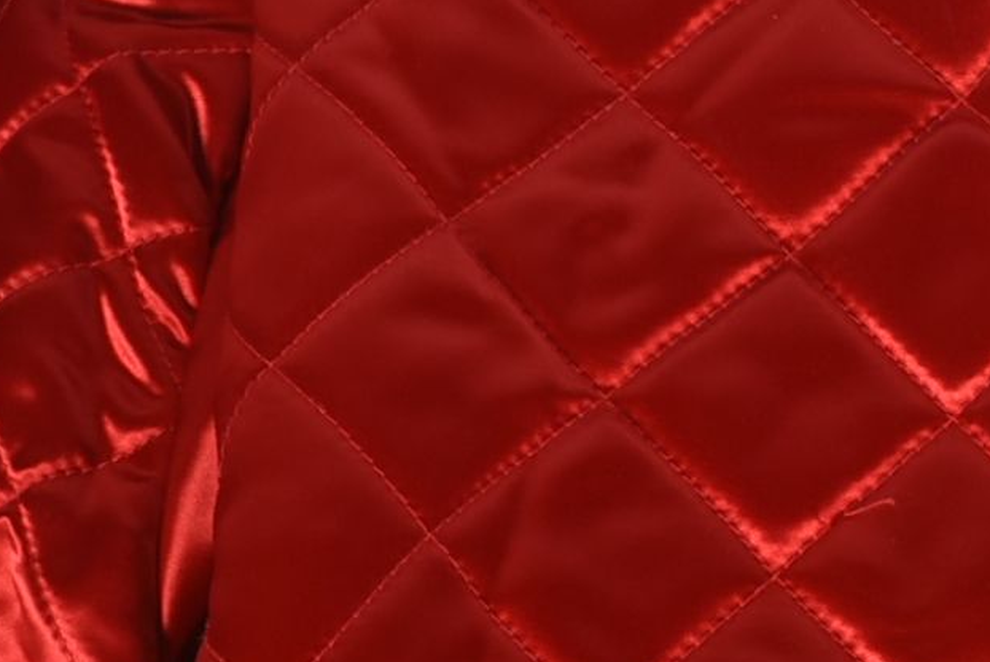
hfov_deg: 8.1
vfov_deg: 5.5
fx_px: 6947
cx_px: 1085
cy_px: 516
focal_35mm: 252
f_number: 10
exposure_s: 1/125
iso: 200
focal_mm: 35
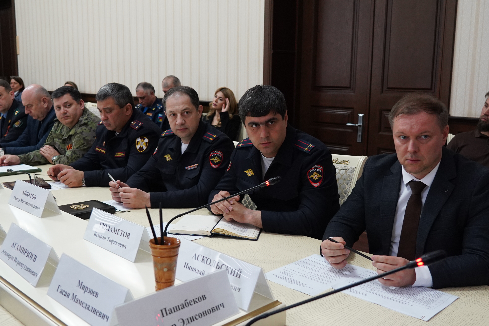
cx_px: 244
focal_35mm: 36
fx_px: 489
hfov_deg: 53.1
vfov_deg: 36.9
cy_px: 163
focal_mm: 24
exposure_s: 1/80
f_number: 4
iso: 2500
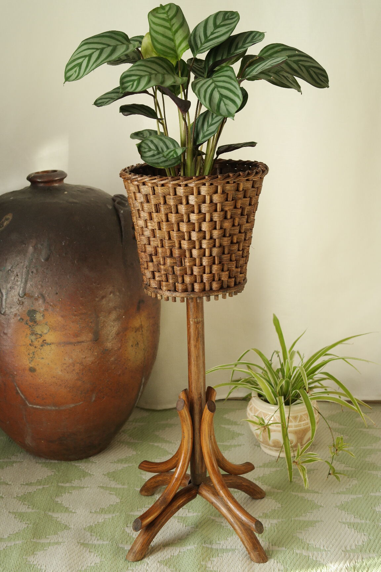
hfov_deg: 25.5
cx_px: 190
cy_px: 286
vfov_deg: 37.5
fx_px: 841
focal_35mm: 53
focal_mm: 35
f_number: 5
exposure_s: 1/30
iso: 400
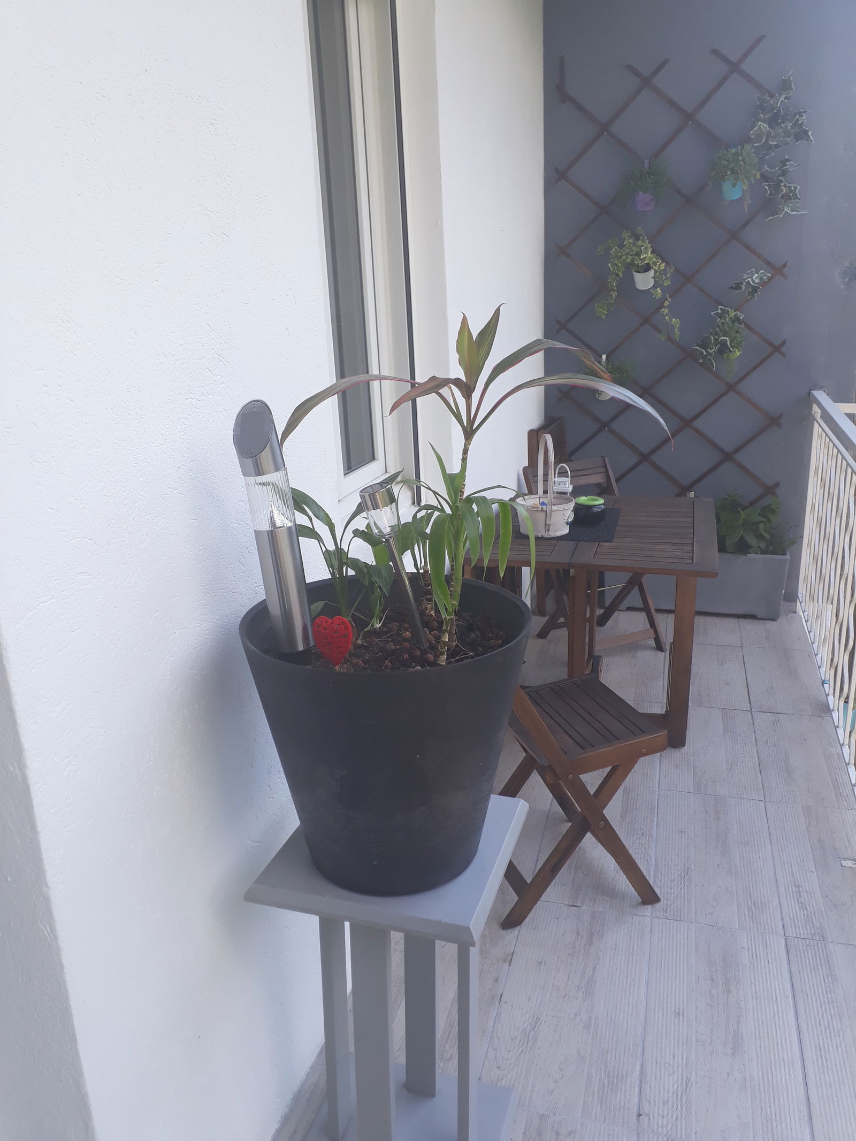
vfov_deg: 65.3
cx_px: 428
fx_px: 890
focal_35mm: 27
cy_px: 570
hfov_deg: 51.4
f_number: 1.9
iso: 40
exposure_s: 1/326
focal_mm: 3.6
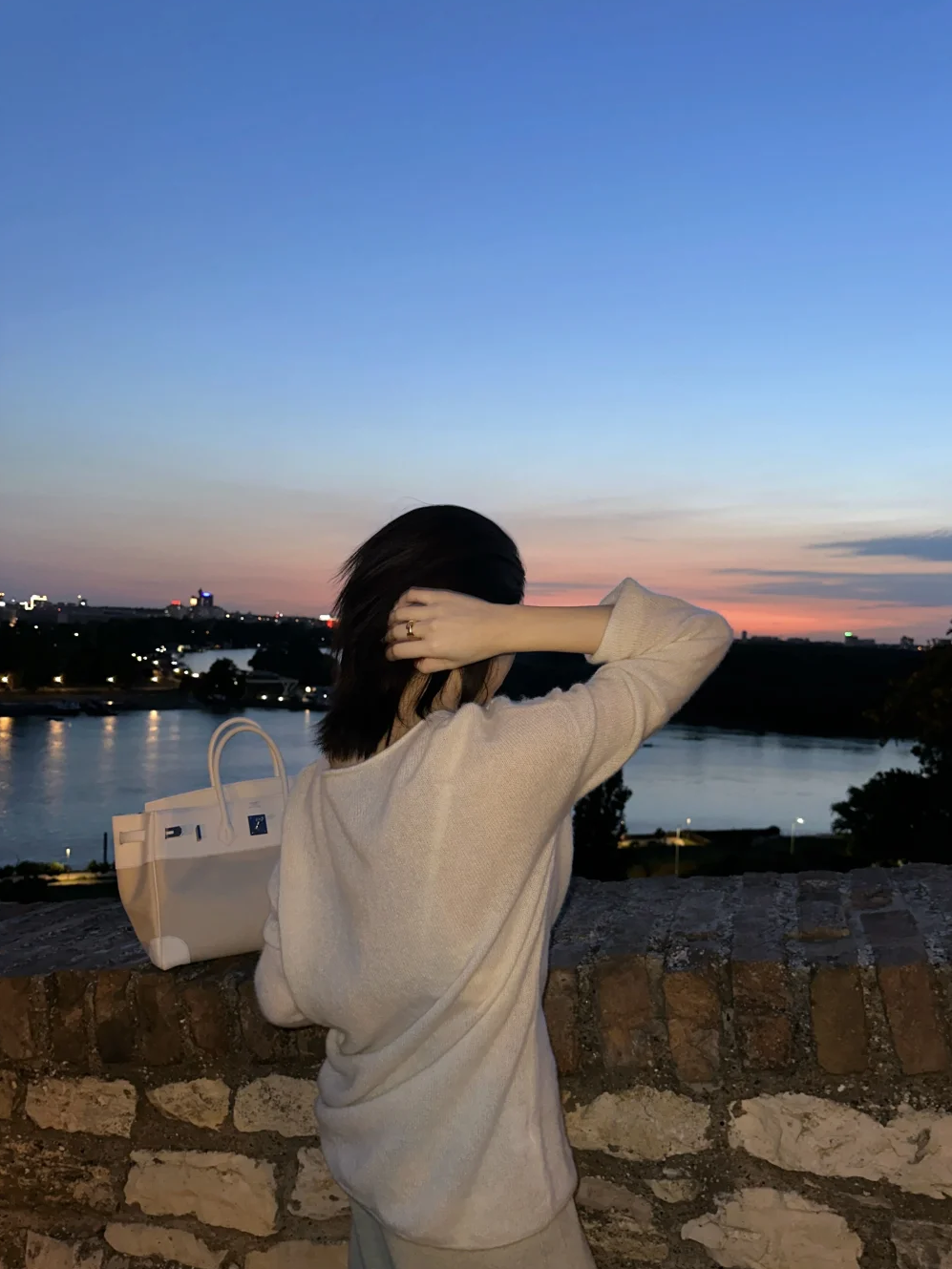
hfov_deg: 53.0
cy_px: 683
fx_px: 953
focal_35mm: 26
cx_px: 513
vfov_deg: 67.2
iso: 200
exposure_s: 1/11
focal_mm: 6.86
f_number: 1.78
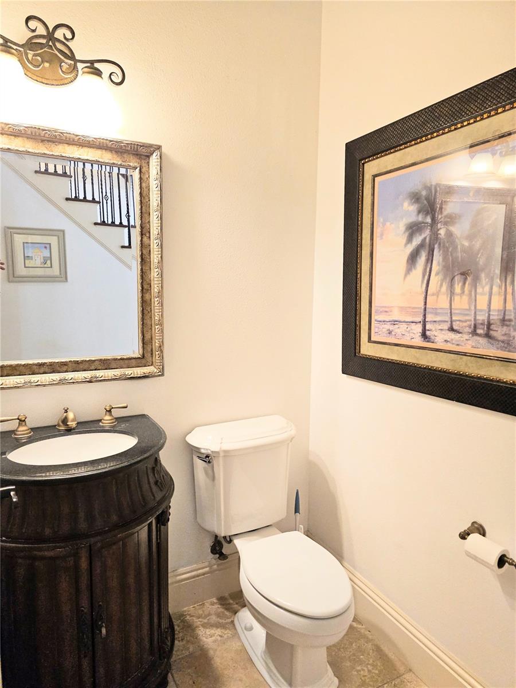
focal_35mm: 23
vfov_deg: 73.9
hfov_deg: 58.9
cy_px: 344
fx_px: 457
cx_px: 258
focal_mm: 6.3
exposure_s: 1/120
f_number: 1.7
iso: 250
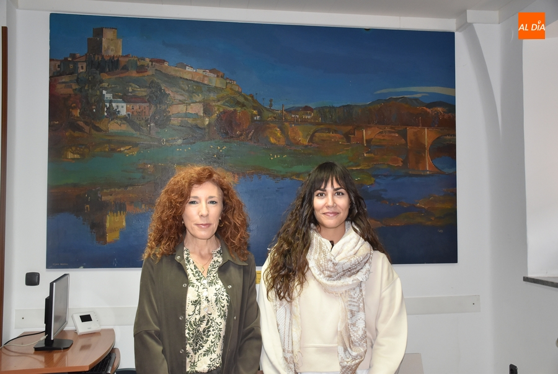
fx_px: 559
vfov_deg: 37.0
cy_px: 187
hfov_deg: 53.1
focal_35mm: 36
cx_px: 279
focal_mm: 24
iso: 900
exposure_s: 1/60
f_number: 3.8
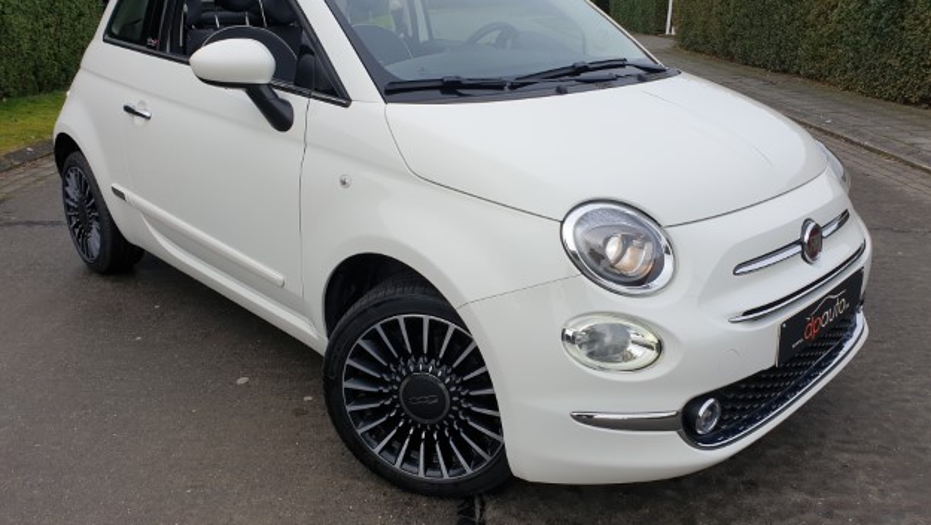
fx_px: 716
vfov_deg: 40.0
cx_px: 474
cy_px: 206
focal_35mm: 29
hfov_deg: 66.0
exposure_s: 1/462
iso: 50
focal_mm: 4.3
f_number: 2.4
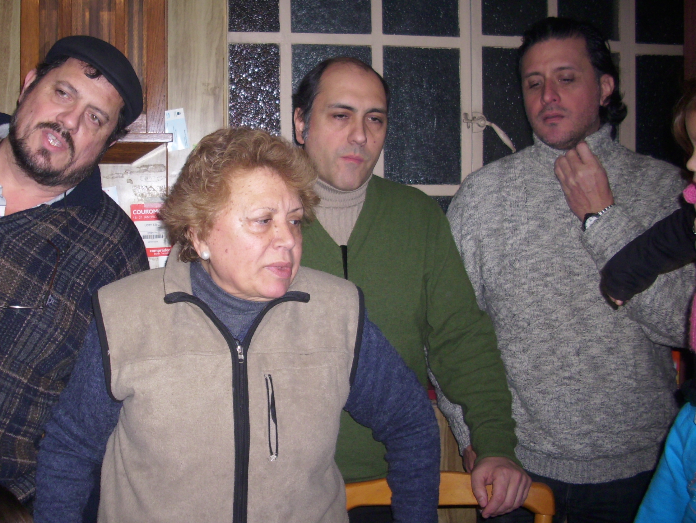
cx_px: 259
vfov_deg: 36.8
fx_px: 784
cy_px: 243
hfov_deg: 47.4
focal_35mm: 39
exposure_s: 1/30
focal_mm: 6.2
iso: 100
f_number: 2.8
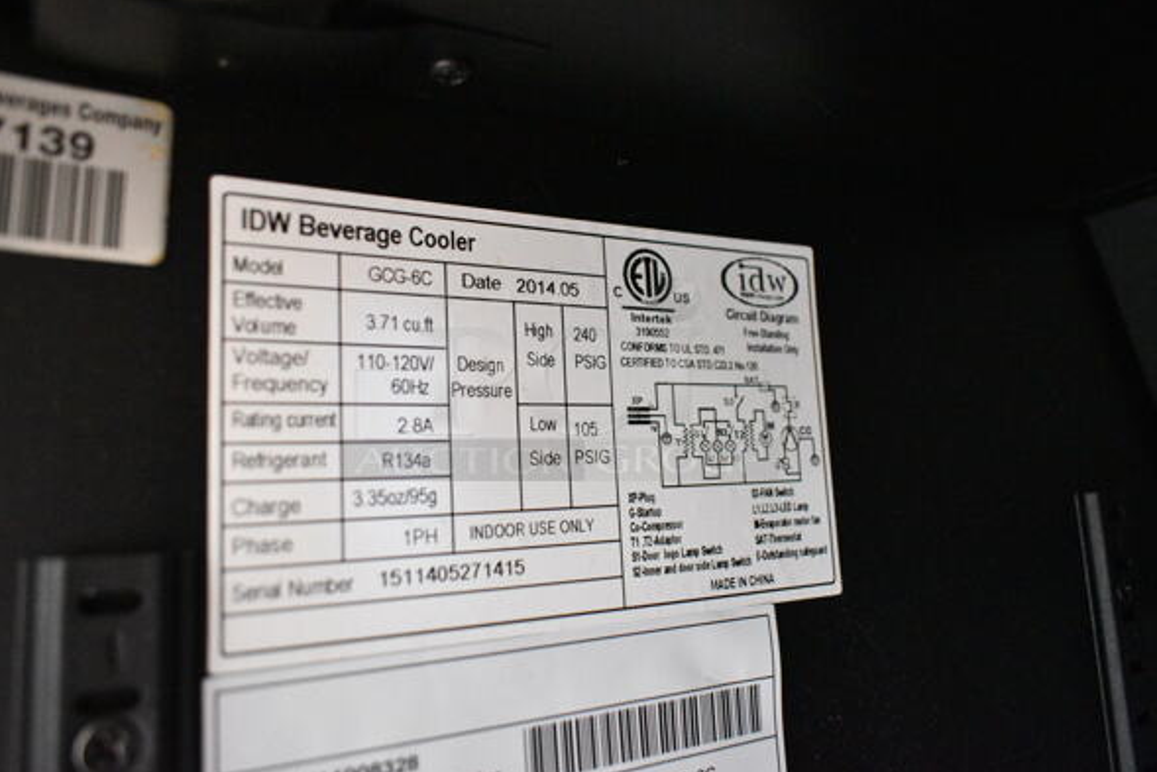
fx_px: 900
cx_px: 562
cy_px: 377
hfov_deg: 65.4
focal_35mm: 28
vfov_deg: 46.4
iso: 6400
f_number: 4
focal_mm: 18
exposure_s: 1/60
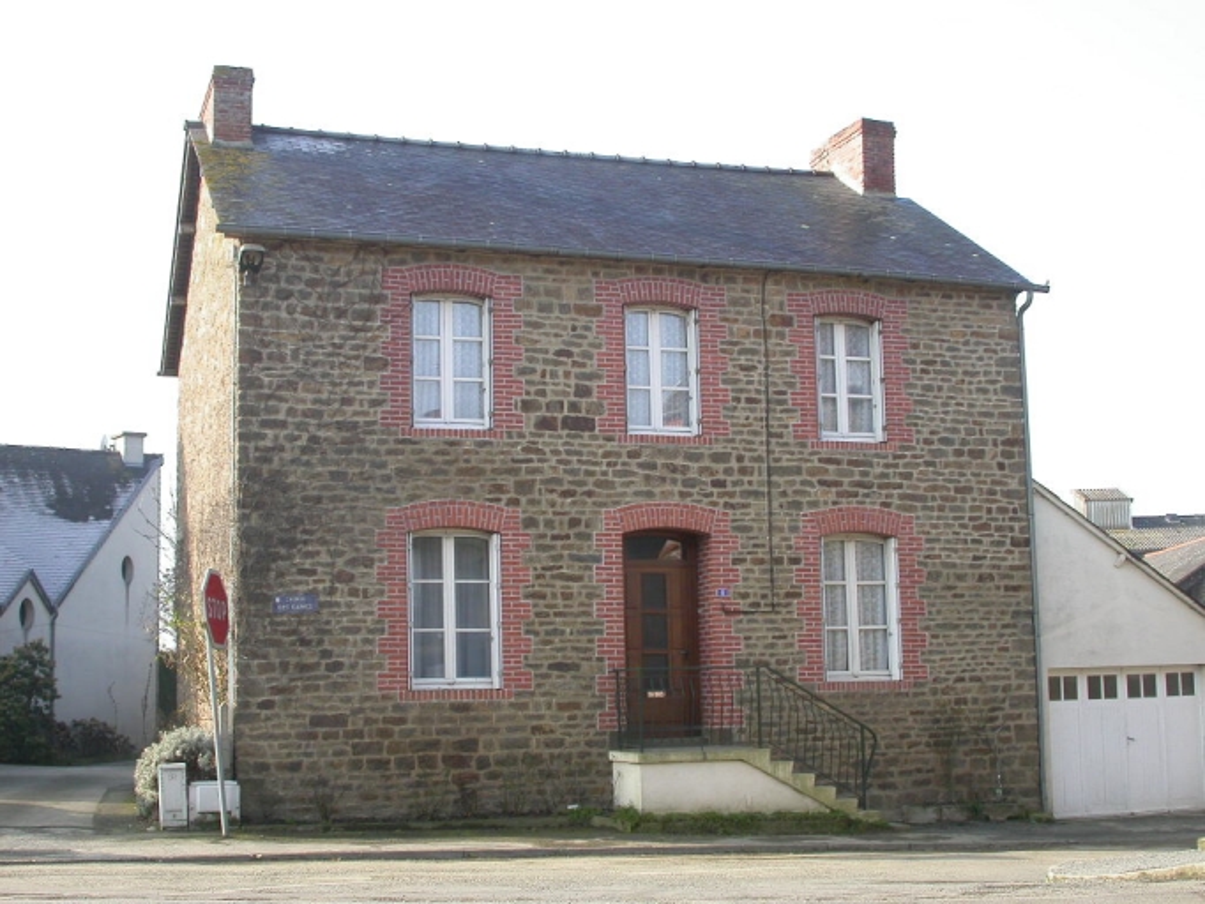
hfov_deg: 40.4
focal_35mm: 47
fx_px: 1637
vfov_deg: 30.9
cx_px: 602
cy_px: 452
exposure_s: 1/142
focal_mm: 9.8
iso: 100
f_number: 5.7
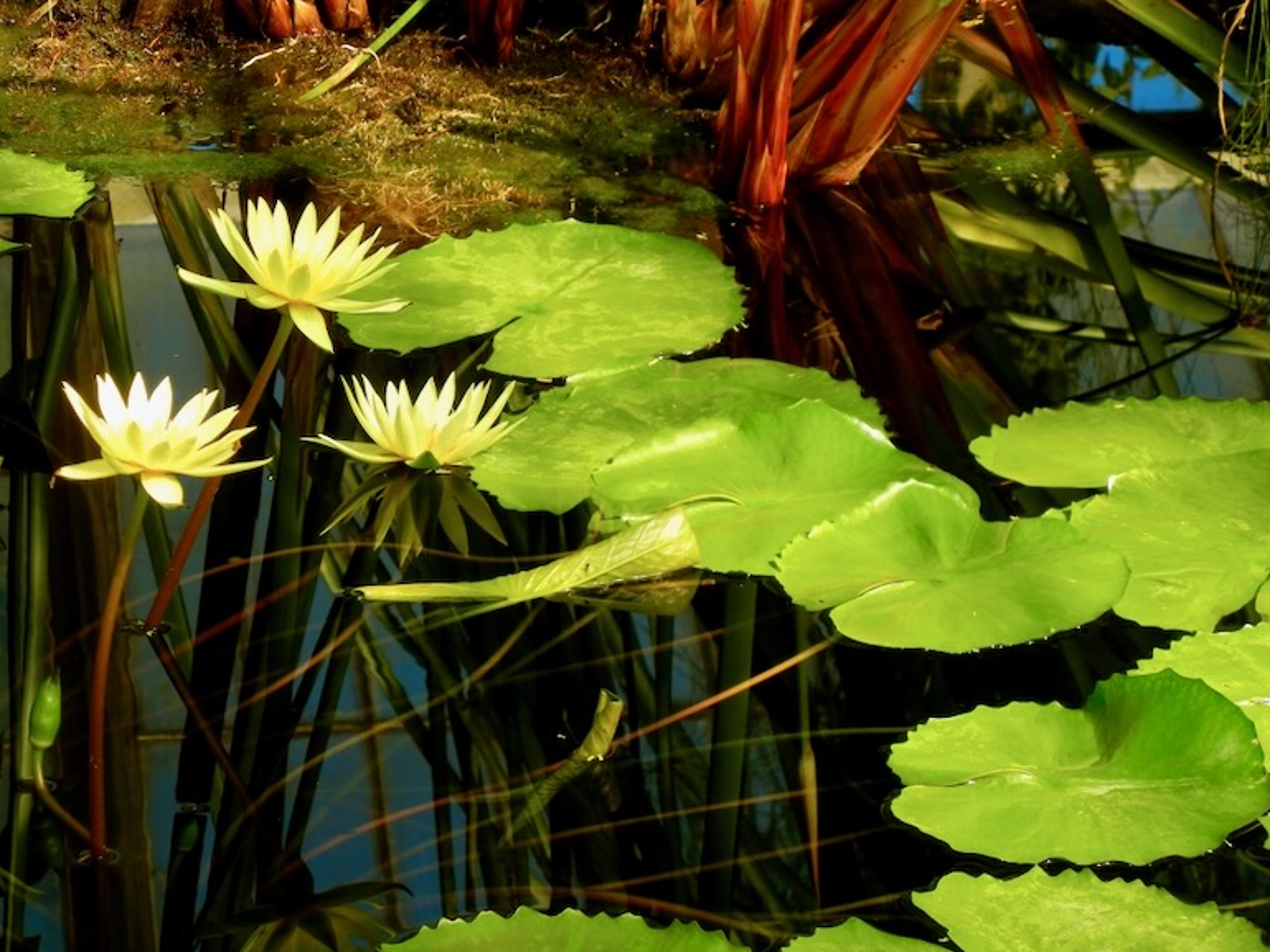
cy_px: 469
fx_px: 5795
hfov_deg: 12.5
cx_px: 615
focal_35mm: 158
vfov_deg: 9.4
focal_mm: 27.4
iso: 160
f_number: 4.6
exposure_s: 1/234
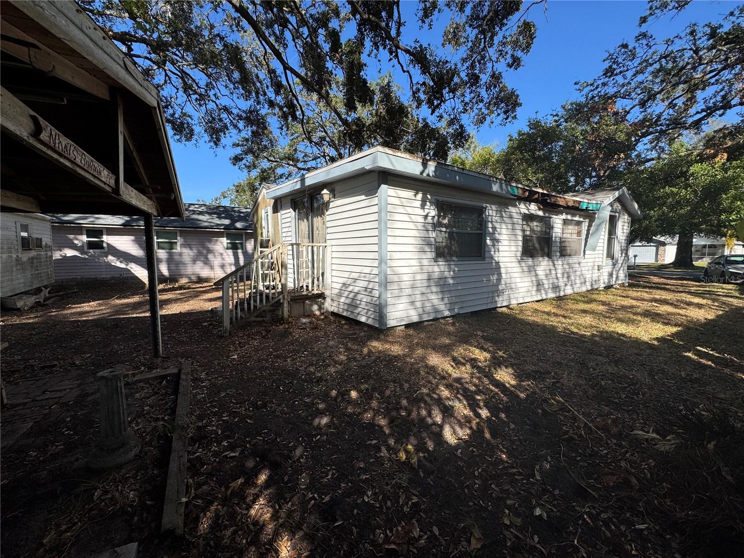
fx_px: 301
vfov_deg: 85.7
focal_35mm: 14
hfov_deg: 102.1
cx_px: 372
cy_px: 279
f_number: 2.2
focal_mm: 2.22
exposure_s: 1/1976
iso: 50
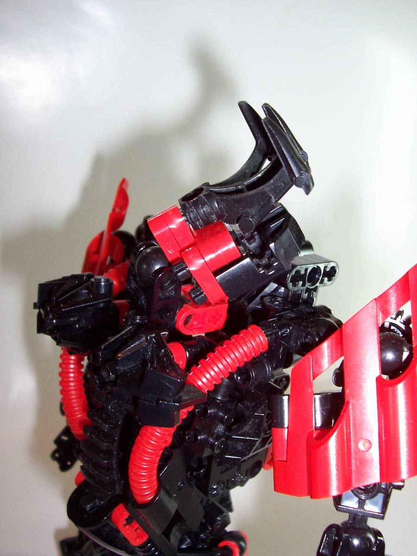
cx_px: 208
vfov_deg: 50.1
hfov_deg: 38.7
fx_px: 594
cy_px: 278
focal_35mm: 37
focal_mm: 5.6
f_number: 2.8
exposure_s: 1/60
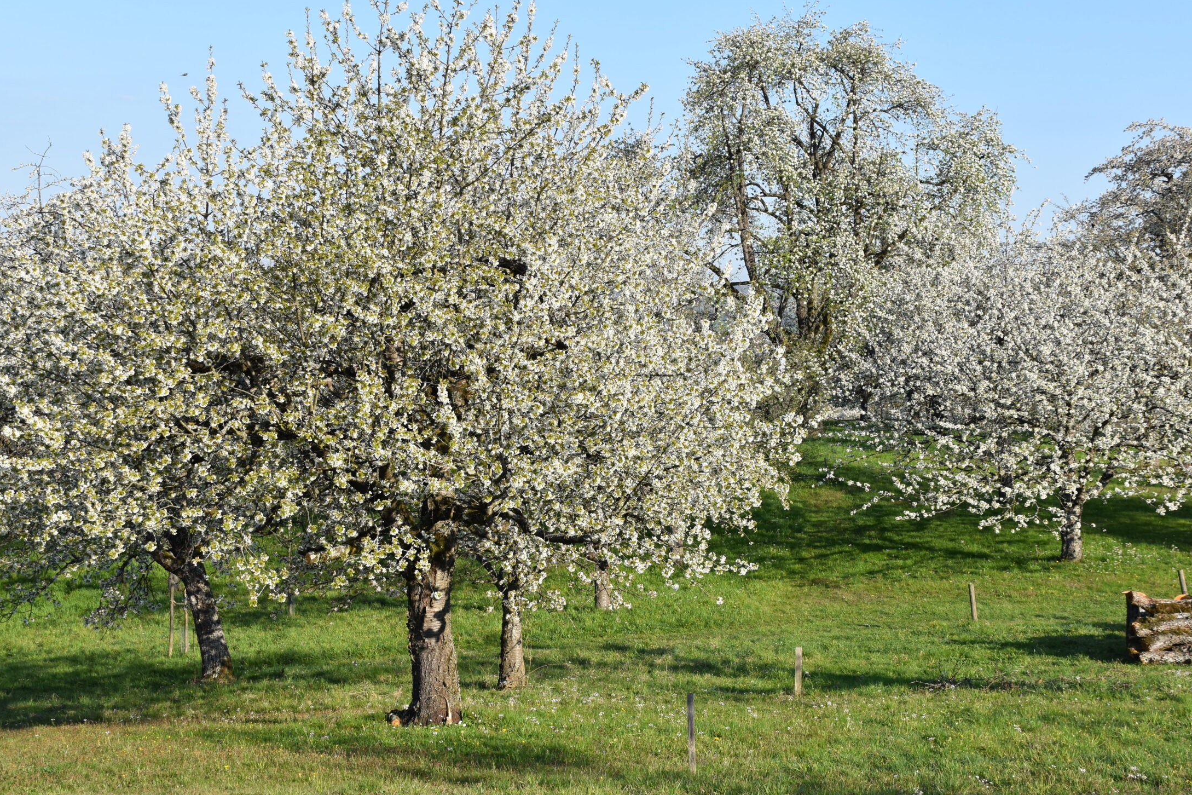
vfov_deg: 20.3
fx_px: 2218
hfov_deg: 30.1
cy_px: 360
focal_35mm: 67
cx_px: 584
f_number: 9
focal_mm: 38
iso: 200
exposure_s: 1/320
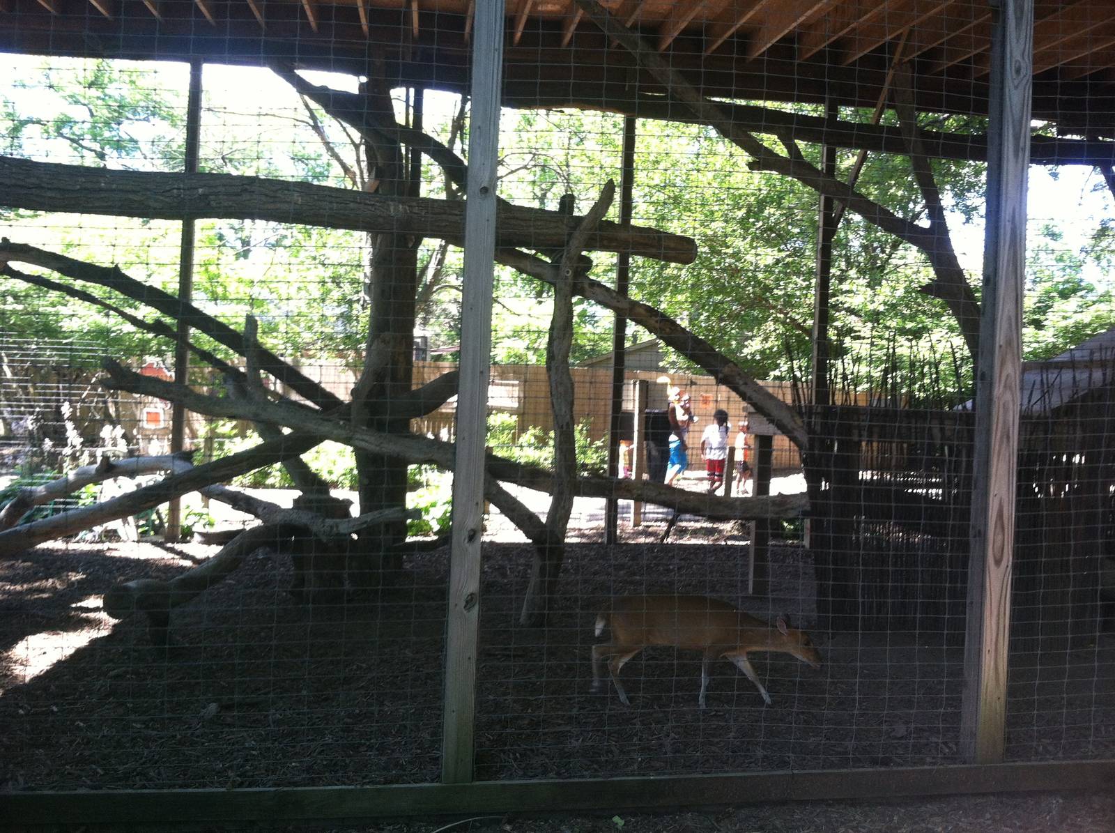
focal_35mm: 35
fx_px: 1126
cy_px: 416
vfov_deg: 40.6
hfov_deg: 52.7
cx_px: 558
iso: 125
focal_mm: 3.85
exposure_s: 1/120
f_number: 2.8
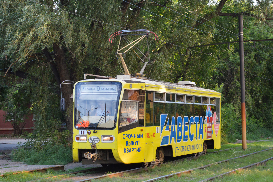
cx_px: 136
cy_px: 91
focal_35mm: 93
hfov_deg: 21.9
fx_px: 705
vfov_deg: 14.7
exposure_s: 1/250
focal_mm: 62
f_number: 7.1
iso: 800
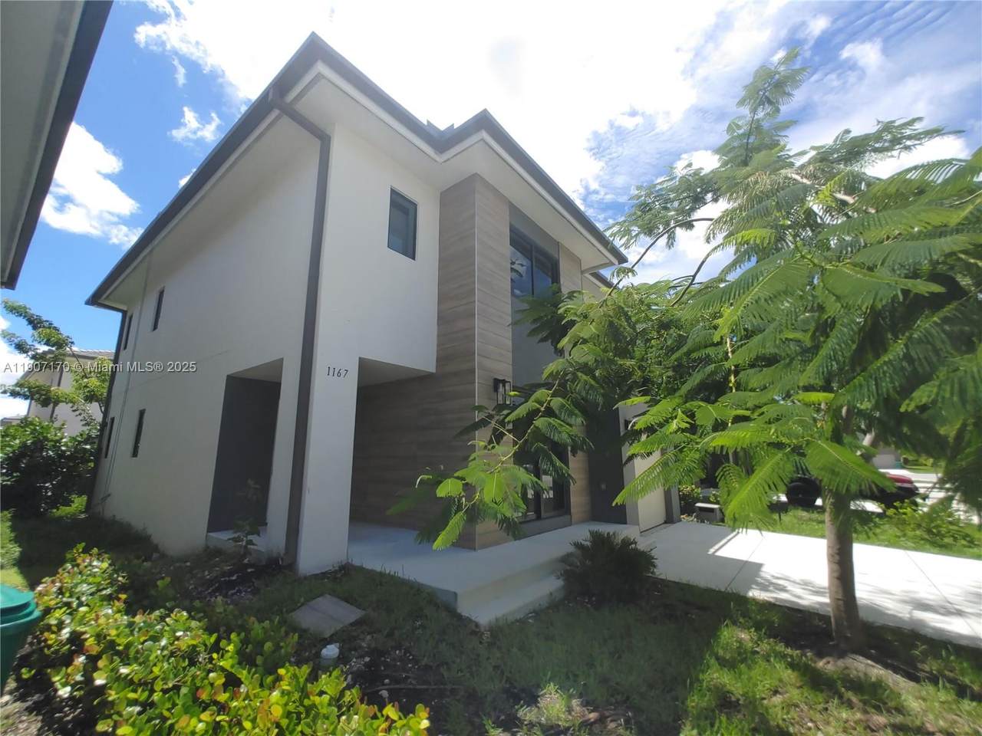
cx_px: 491
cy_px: 368
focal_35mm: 15
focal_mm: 1.78
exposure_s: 1/926
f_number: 1.9
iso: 50
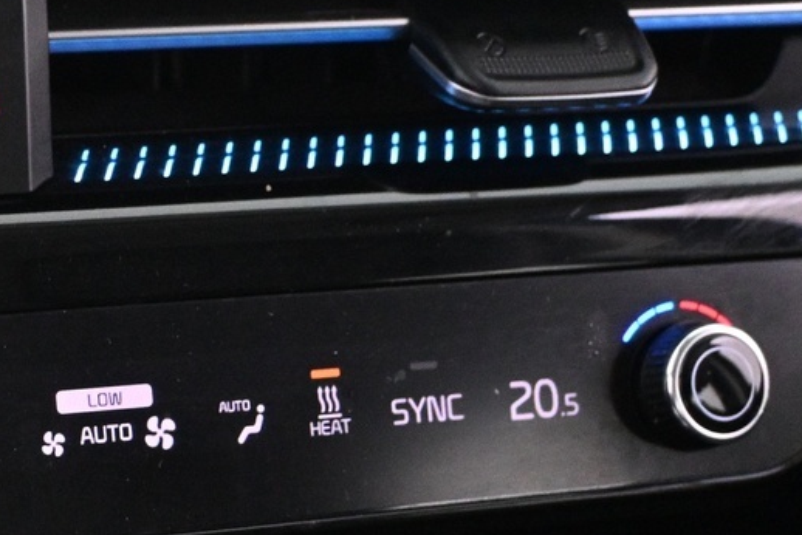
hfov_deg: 19.1
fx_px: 2246
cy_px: 366
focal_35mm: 101
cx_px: -175
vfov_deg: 13.6
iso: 4000
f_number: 4
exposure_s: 1/30
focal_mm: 21.5
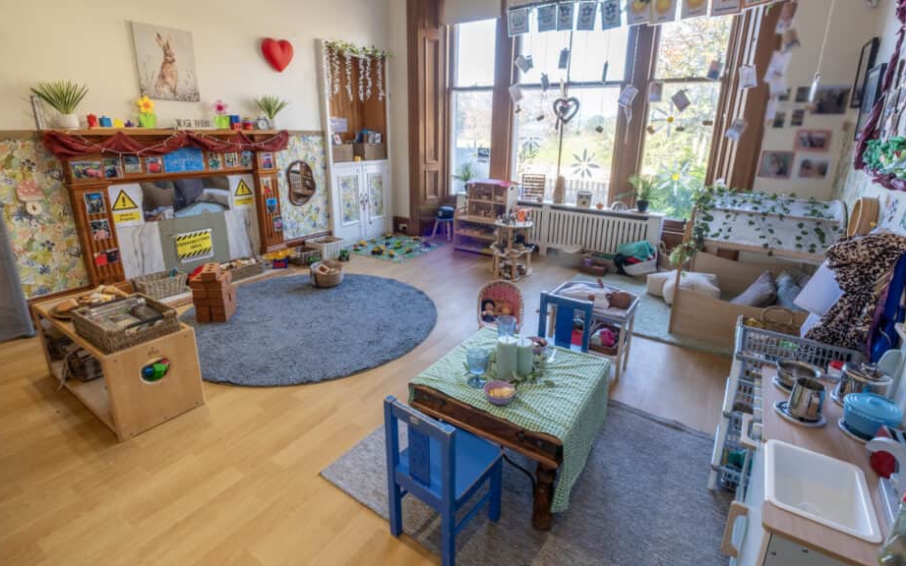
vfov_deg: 67.9
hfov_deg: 94.3
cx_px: 461
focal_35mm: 17
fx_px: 420
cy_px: 257
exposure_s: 1/10
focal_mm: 10
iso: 125
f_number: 10
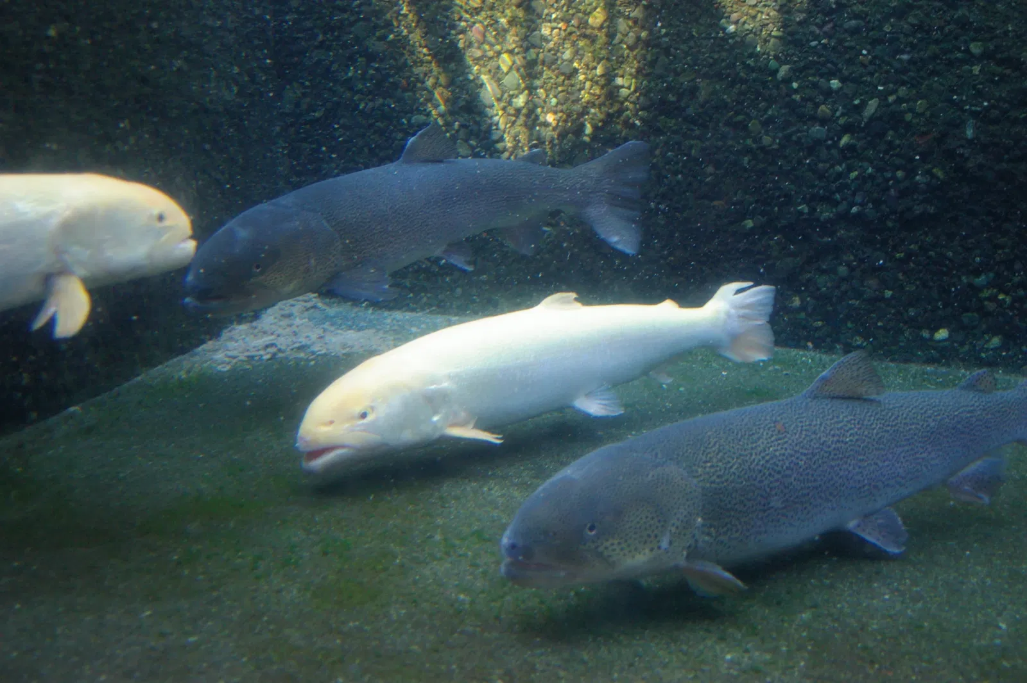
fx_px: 1069
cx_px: 514
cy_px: 342
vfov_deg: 35.4
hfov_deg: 51.3
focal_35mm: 38
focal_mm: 25
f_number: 5.6
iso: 800
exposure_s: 1/90
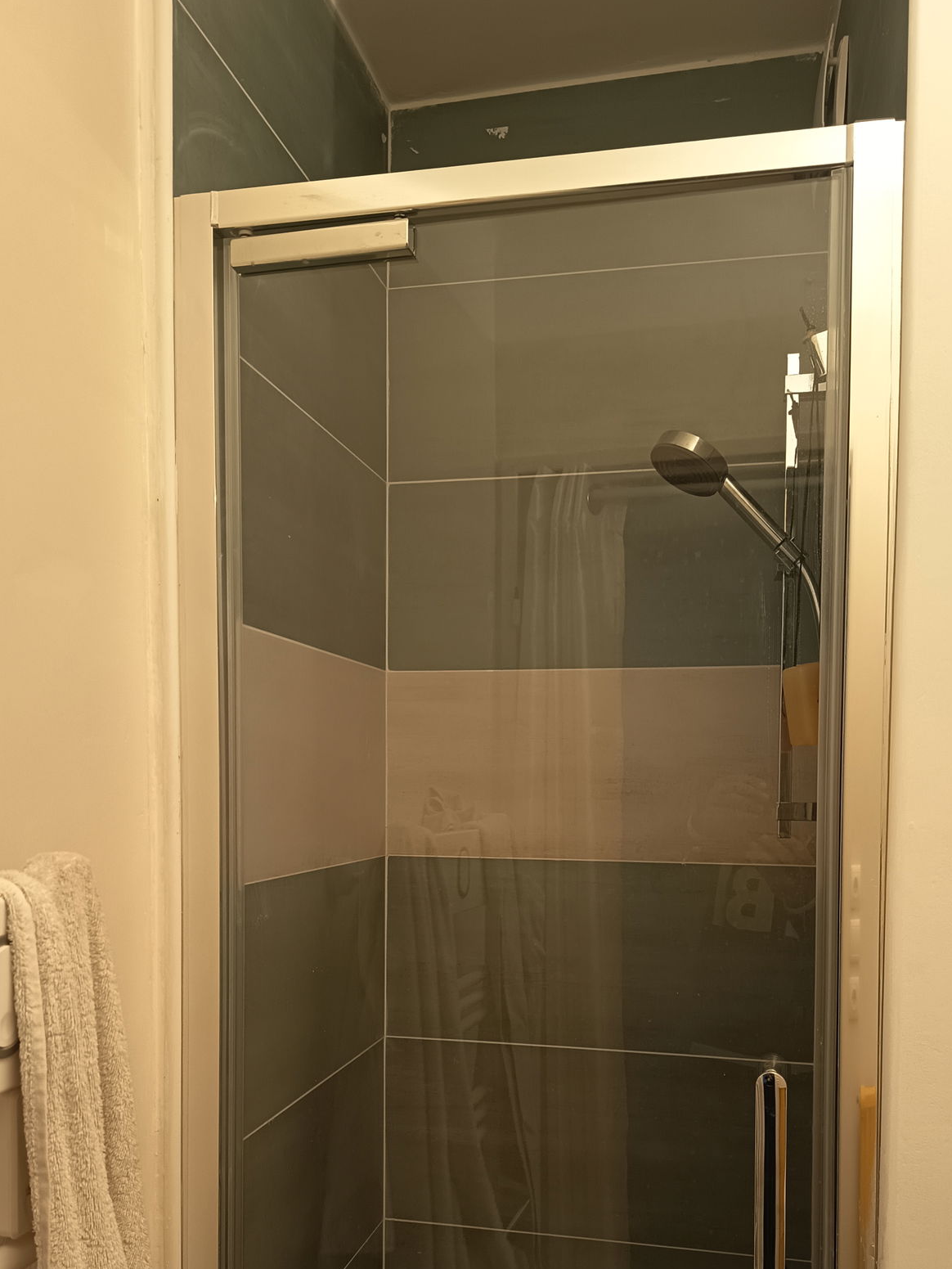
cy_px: 844
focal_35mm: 33
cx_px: 470
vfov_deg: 54.2
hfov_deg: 43.0
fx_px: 1210
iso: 471
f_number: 1.7
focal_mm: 5.27
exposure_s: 1/25
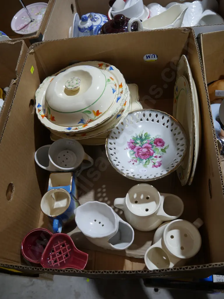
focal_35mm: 28
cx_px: 112
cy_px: 150
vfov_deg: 63.4
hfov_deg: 49.8
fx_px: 241
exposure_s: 1/80
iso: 200
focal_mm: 14
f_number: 3.5
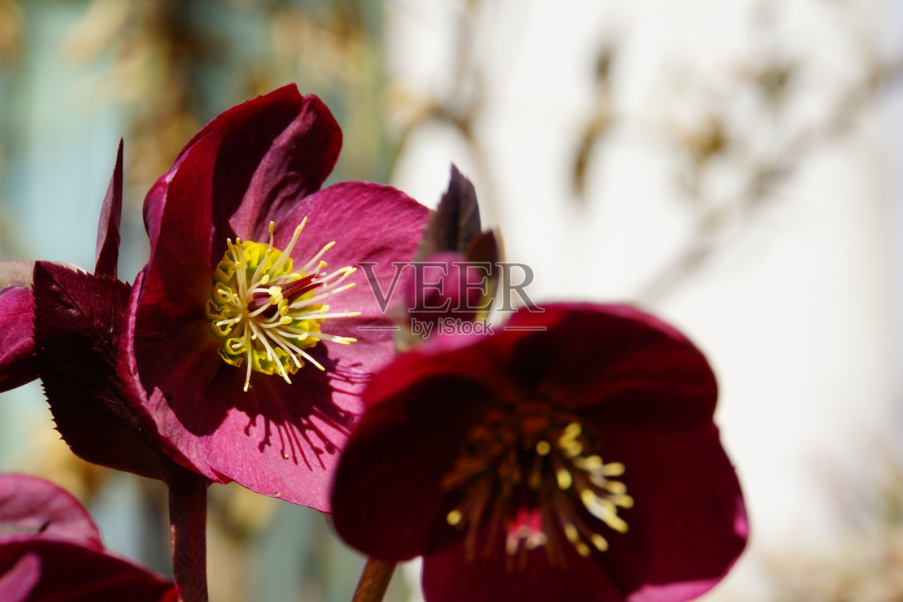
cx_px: 452
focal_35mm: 121
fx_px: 3035
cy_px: 301
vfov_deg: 11.3
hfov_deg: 16.9
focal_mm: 81
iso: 100
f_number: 6.3
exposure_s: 1/500
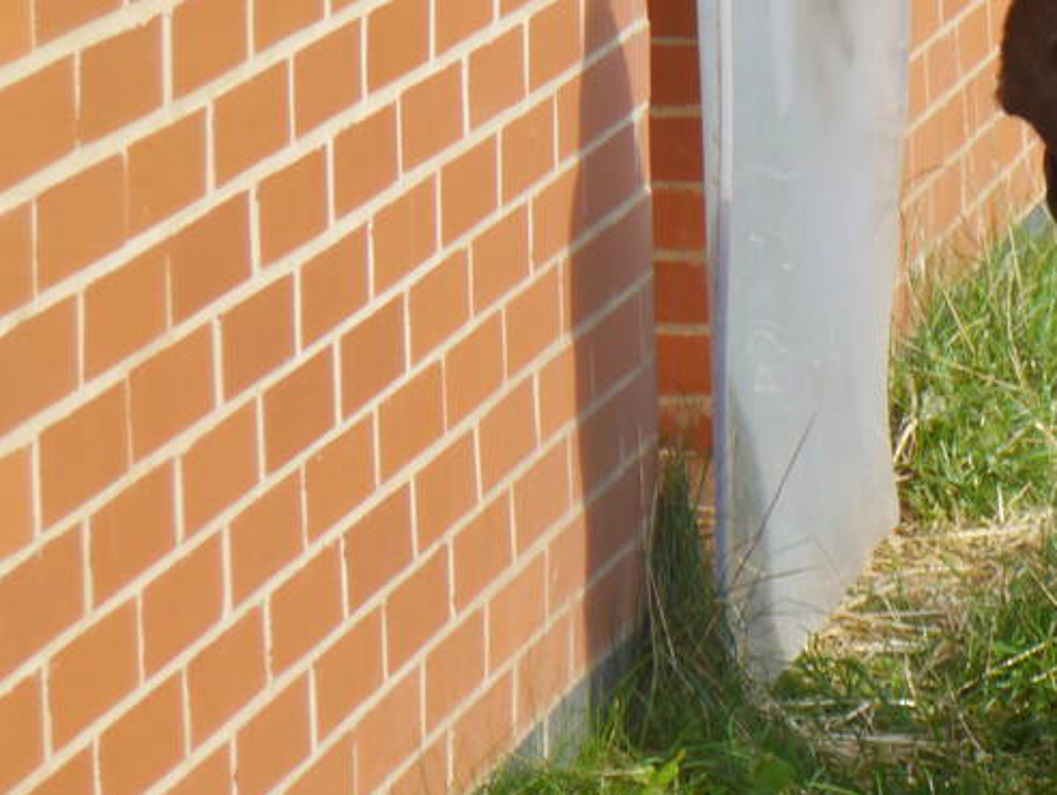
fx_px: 8344
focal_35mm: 273
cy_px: 396
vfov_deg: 5.5
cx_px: 1715
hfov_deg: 7.1
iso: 160
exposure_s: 1/200
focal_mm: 42
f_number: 5.6
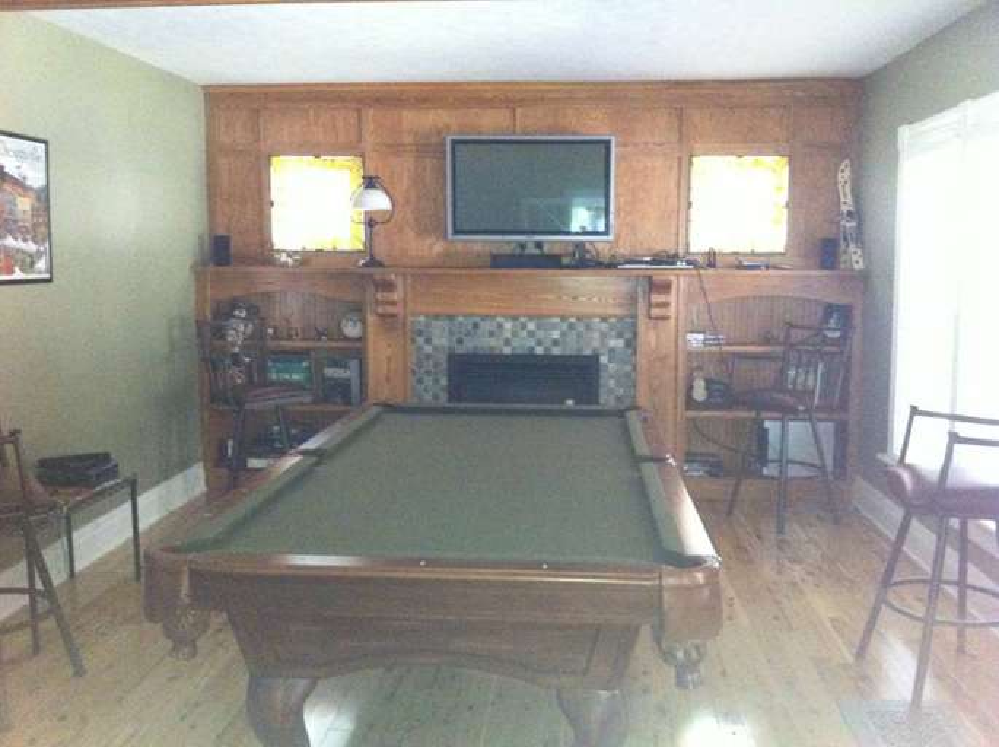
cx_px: 500
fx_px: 1009
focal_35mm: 35
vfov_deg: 40.6
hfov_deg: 52.7
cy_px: 374
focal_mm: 3.85
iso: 1000
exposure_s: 1/17
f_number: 2.8
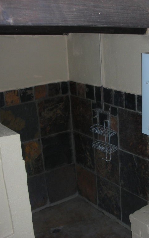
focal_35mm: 50
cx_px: 124
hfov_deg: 25.3
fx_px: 325
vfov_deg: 40.3
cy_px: 120
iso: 110
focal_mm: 5.8
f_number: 3
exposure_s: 1/60.1
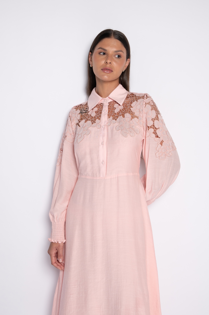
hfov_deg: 33.4
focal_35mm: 40
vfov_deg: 48.5
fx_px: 349
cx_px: 104
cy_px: 158
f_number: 5.6
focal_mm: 40
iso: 200
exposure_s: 1/160
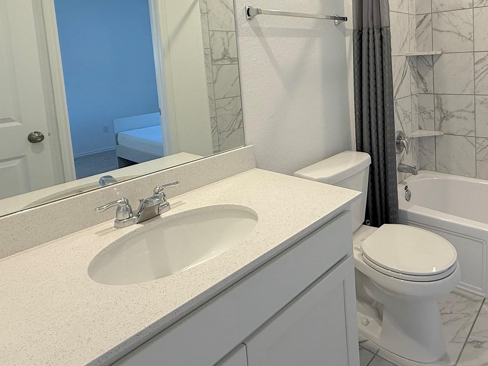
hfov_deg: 66.1
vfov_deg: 52.1
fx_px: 352
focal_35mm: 25
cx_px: 352
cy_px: 85
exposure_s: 1/120
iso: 200
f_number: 2.2
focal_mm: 2.22
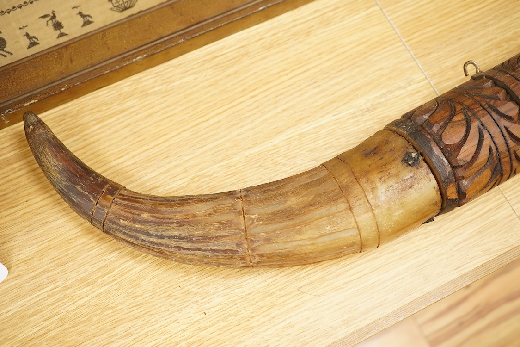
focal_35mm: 45
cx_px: 260
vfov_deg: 29.9
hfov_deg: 43.6
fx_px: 650
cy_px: 174
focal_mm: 30
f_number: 7.1
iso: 2000
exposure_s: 1/125
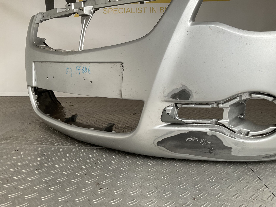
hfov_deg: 61.7
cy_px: 104
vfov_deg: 48.2
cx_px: 138
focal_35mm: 29
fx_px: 231
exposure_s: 1/50
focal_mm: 3
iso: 40
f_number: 1.8
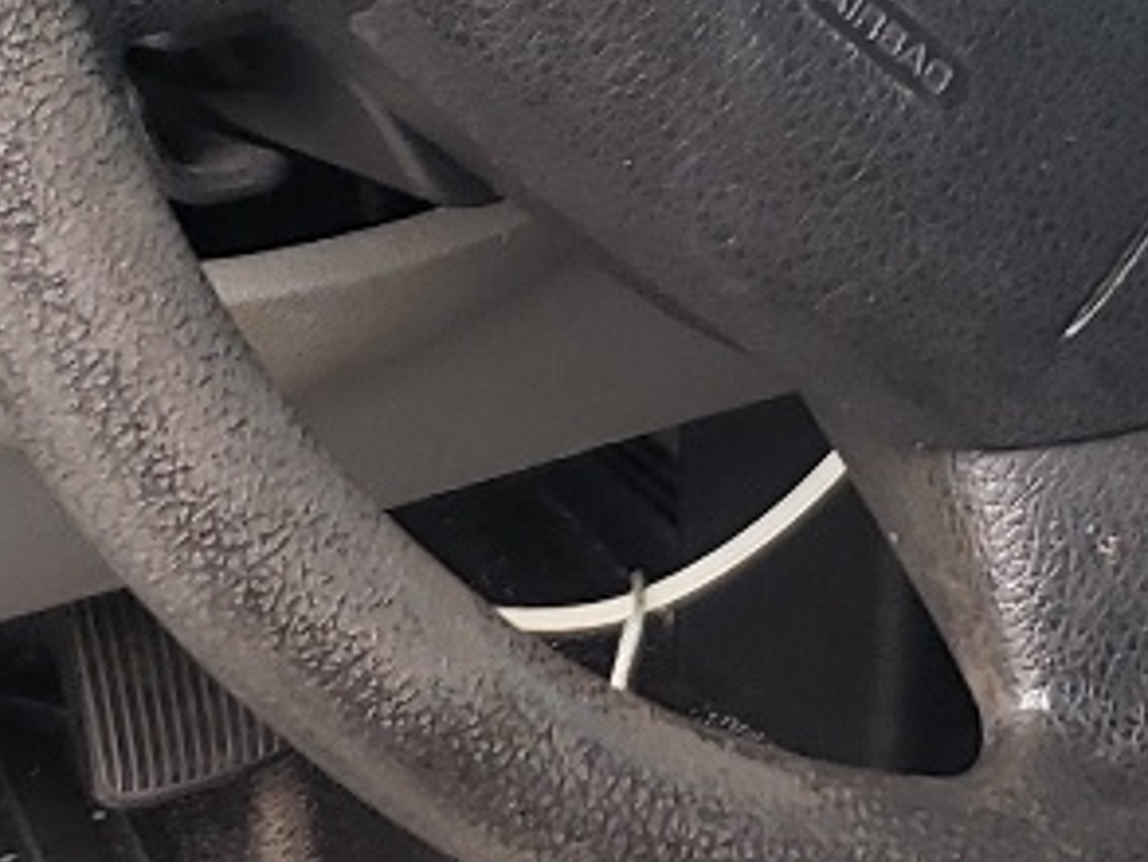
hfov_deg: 13.9
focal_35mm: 142
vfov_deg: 10.4
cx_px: 709
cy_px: 259
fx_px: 4711
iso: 88
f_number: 1.5
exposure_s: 1/60.2
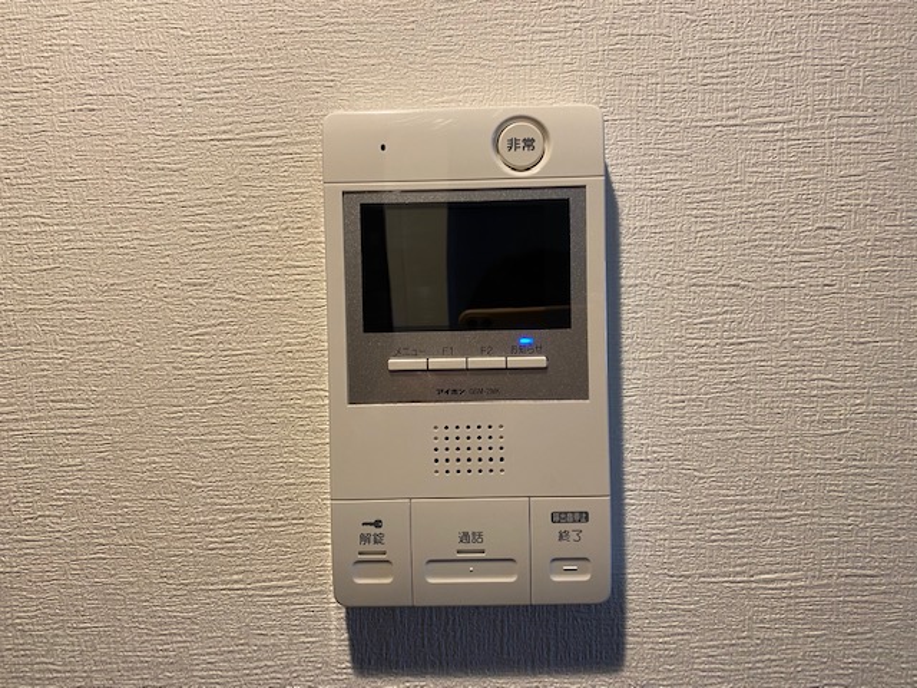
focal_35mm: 26
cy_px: 344
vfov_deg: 53.1
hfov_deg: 67.3
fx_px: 689
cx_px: 458
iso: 100
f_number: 1.8
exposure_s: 1/50
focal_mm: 4.25
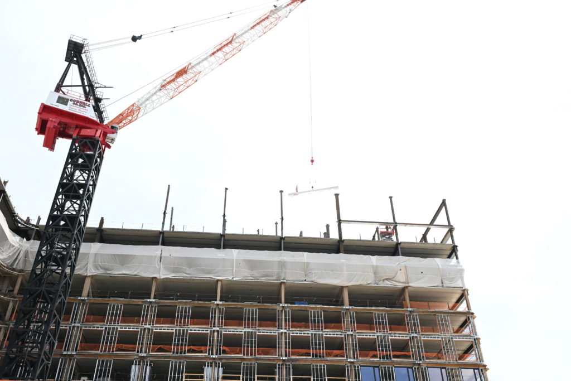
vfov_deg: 39.4
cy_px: 190
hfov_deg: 56.5
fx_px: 531
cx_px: 286
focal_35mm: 34
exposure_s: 1/800
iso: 800
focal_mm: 33.5
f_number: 10
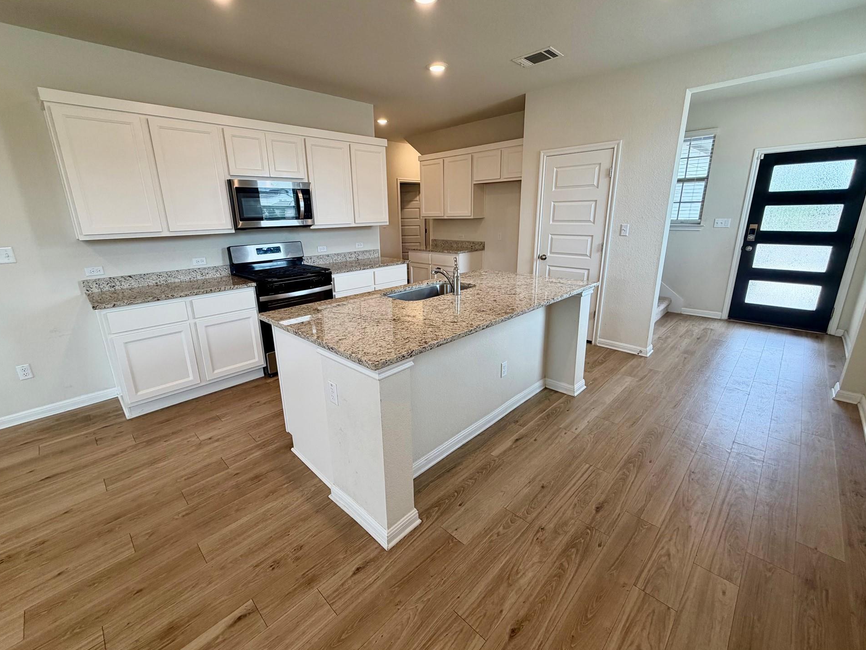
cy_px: 314
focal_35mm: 15
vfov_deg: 81.7
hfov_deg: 98.1
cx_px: 421
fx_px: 375
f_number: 2.2
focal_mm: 2.22
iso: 125
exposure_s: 1/120
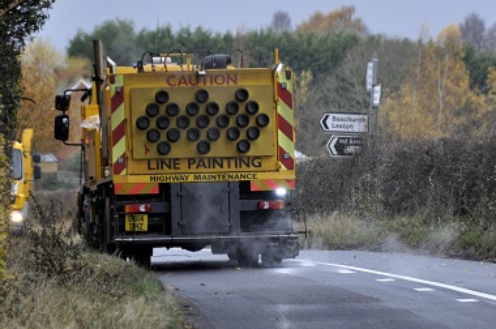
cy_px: 262
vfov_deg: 3.1
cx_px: 338
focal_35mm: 443
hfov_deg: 4.7
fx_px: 6093
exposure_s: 1/160
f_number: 5.6
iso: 800
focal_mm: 170
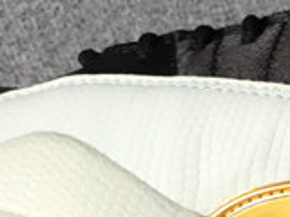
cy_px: 181
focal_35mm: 153
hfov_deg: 12.7
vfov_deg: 9.7
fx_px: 1282
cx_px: 319
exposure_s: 1/50
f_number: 2.4
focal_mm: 3.3
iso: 32
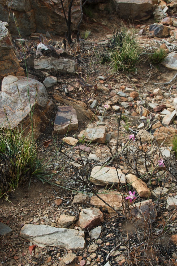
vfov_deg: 57.2
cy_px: 133
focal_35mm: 33
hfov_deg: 40.0
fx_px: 243
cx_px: 88
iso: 160
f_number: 14
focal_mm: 22
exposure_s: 1/60
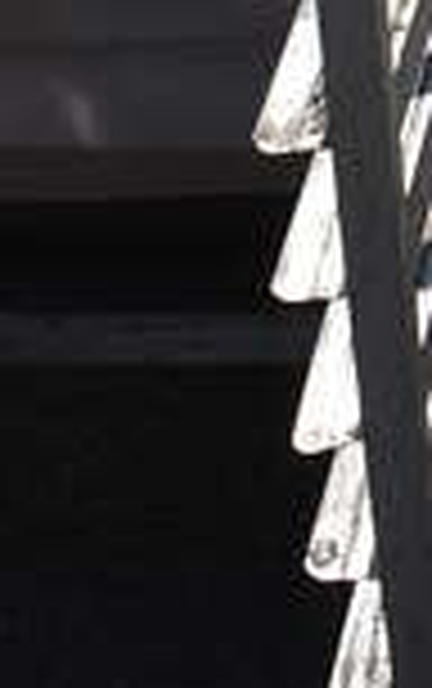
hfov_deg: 7.4
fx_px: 3081
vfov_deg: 11.3
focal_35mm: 164
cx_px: 1120
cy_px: -758
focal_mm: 18
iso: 100
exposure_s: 1/400
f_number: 10
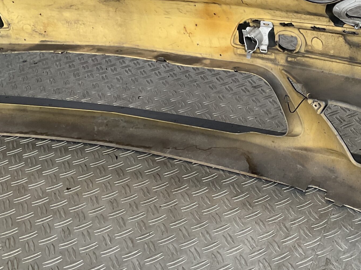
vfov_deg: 26.5
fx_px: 573
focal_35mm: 55
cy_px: 145
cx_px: 323
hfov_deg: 33.2
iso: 50
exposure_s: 1/100
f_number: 1.8
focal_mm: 3
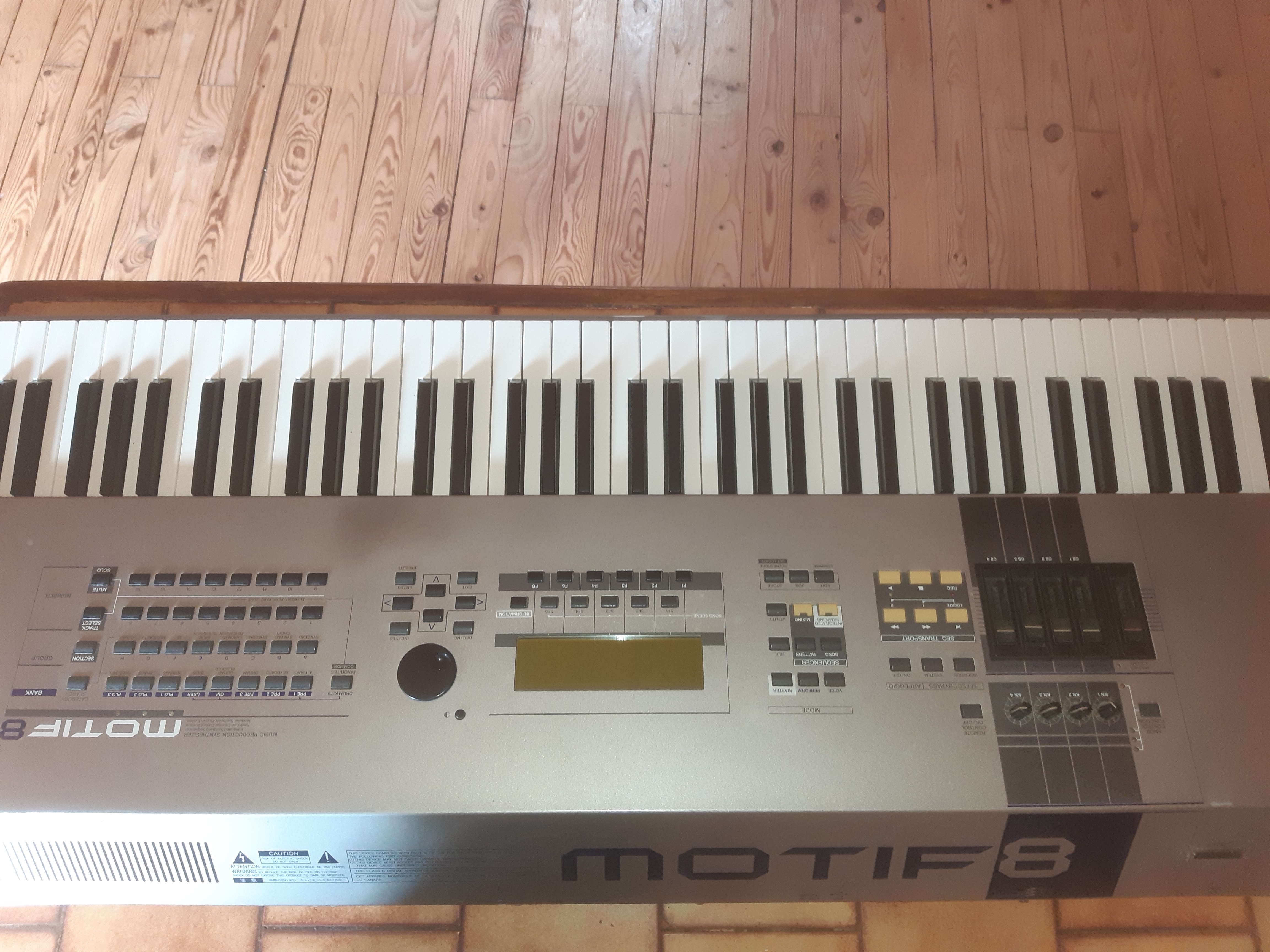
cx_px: 635
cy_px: 476
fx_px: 954
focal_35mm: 26
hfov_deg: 67.3
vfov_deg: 53.1
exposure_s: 1/50
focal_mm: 3.92
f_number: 1.7
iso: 250
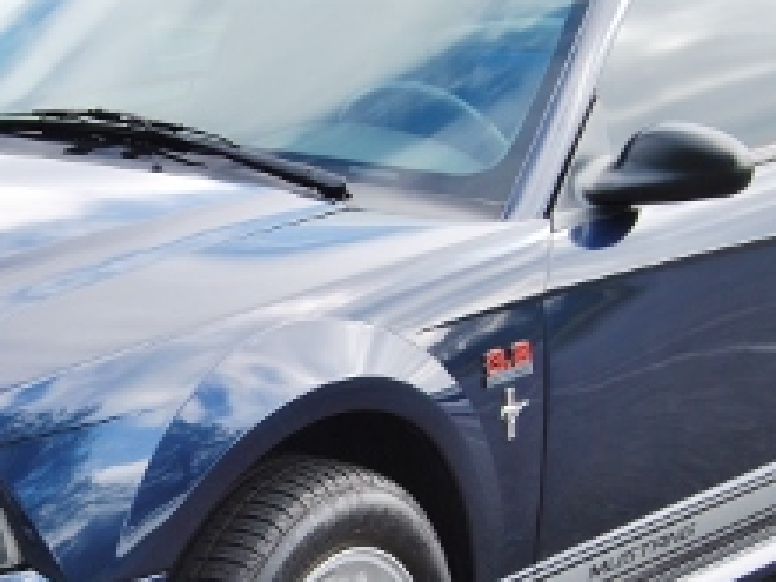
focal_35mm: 109
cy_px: 441
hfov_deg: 17.8
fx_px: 2443
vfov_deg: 13.5
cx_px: 85
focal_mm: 26
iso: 100
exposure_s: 1/125
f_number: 5.6
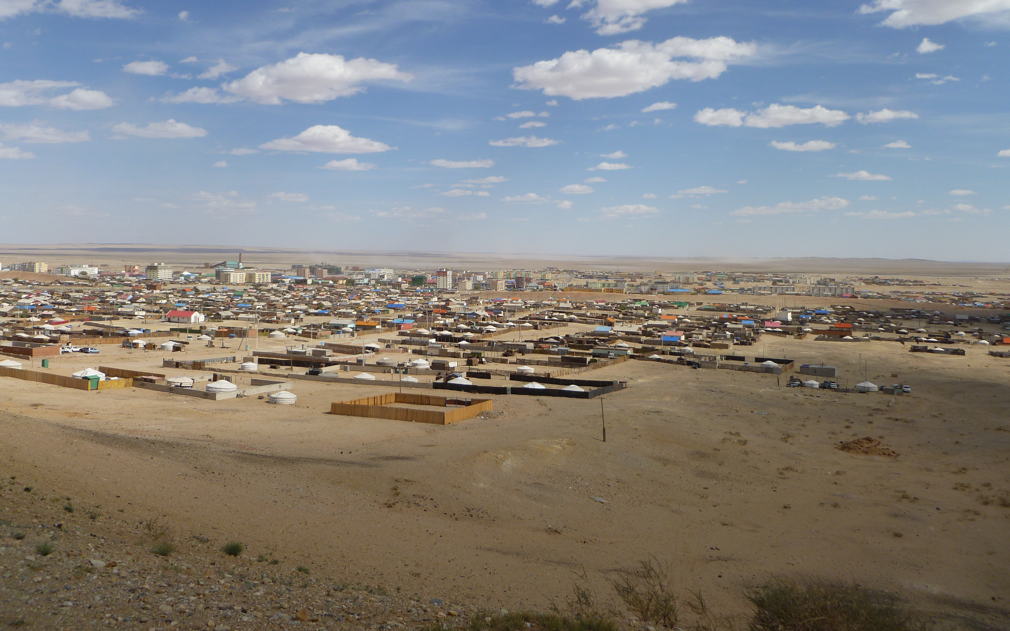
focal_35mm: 30
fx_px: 826
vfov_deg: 41.7
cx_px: 503
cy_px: 254
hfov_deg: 62.9
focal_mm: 5
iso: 80
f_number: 10
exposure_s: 1/160
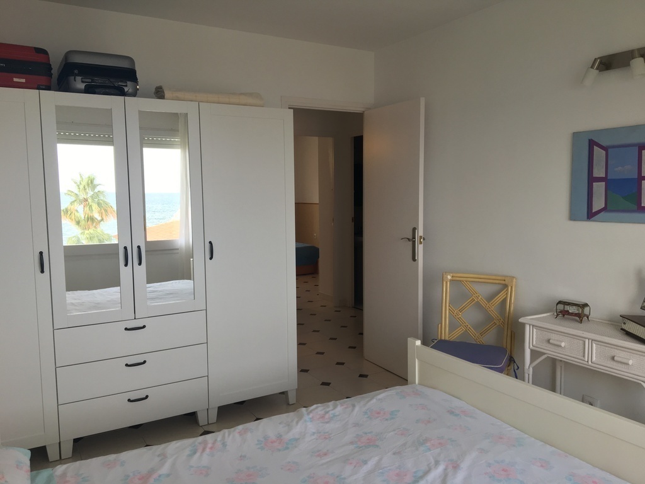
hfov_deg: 61.7
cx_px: 322
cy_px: 242
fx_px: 540
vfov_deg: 48.2
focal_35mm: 29
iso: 32
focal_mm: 4.15
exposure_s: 1/100
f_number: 2.2
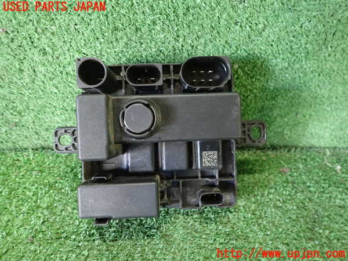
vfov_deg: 54.9
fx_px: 251
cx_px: 174
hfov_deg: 69.4
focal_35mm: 25
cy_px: 130
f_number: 2
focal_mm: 4.5
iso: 800
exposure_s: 1/30
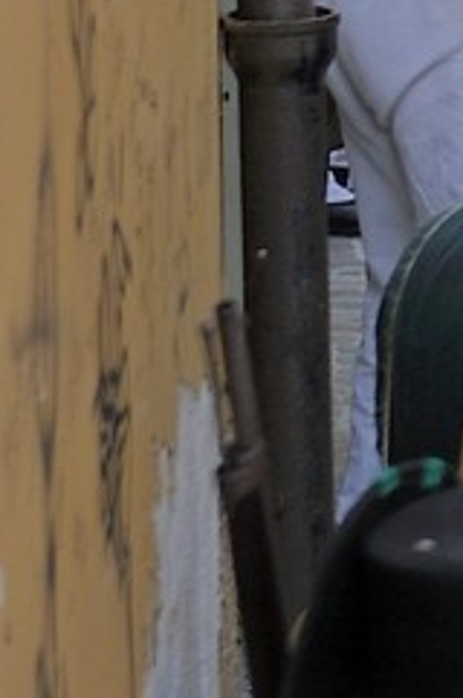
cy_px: -692
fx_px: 8996
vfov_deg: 4.4
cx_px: 1499
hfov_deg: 2.9
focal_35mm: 465
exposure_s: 1/200
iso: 400
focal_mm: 70
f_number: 4.5
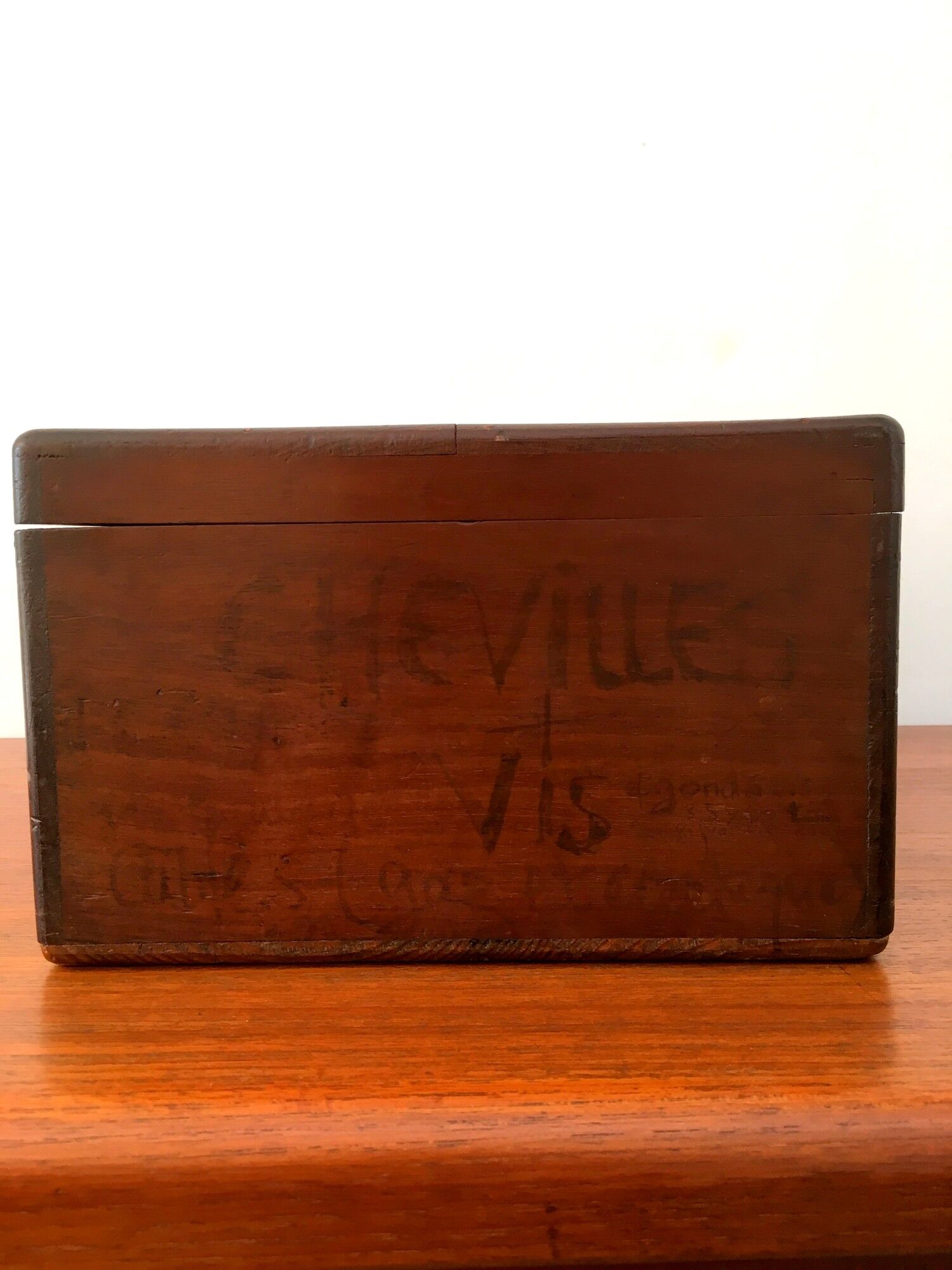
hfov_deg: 48.2
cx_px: 476
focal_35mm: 29
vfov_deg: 61.7
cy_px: 635
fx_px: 1063
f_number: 2.2
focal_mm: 4.15
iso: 64
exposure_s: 1/33
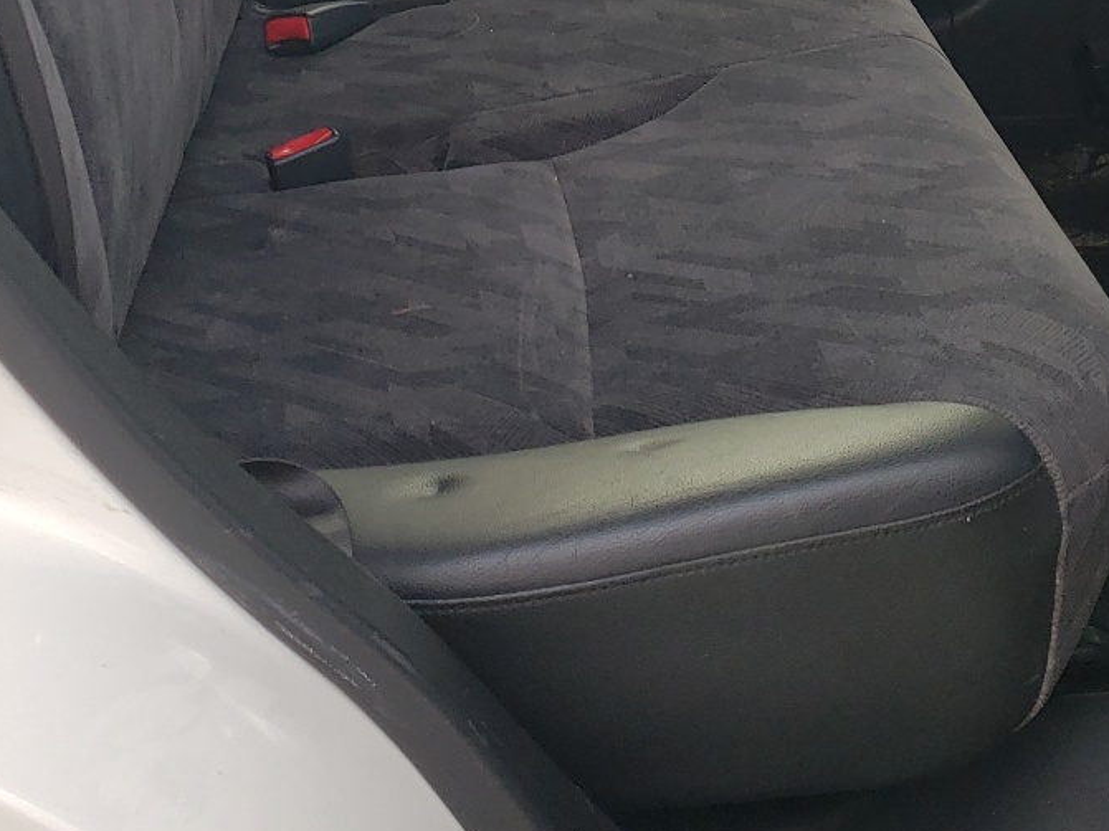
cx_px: 598
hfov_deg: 31.2
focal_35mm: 62
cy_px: -137
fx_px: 1986
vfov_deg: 22.0
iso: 50
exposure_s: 1/256
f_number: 1.5
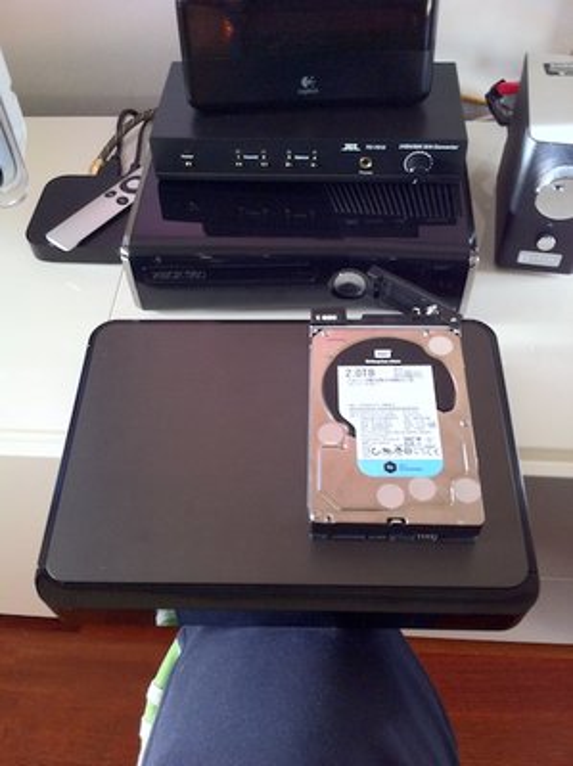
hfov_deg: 40.6
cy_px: 383
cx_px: 286
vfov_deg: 52.7
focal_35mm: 35
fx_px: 774
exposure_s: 1/15
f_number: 2.8
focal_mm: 3.85
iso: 320
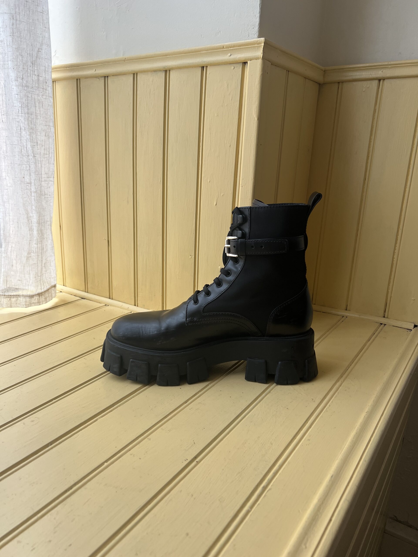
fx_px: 419
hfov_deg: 53.1
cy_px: 278
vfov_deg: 67.3
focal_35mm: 26
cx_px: 209
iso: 125
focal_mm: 5.7
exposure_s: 1/119
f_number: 1.5
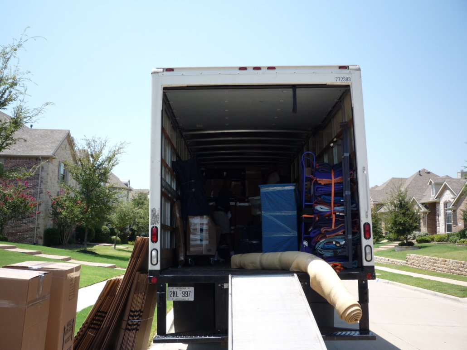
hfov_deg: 56.8
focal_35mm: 32
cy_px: 175
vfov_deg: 44.2
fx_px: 432
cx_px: 234
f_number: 4
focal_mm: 5.2
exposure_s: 1/400
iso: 100
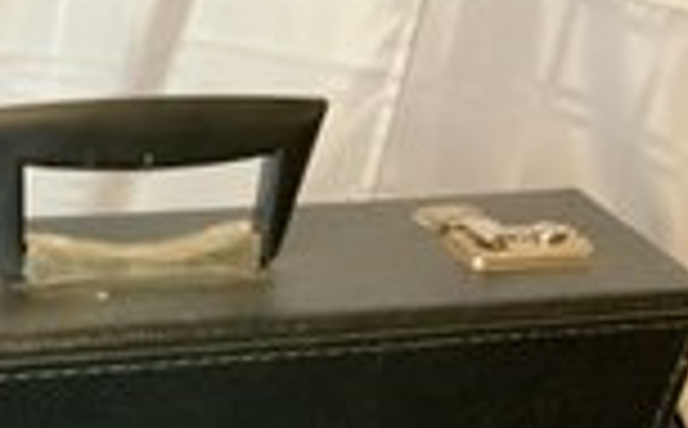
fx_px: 1291
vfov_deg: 18.1
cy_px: 475
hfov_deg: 29.0
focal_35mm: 69
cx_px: 110
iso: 250
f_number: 1.8
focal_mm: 3
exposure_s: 1/40
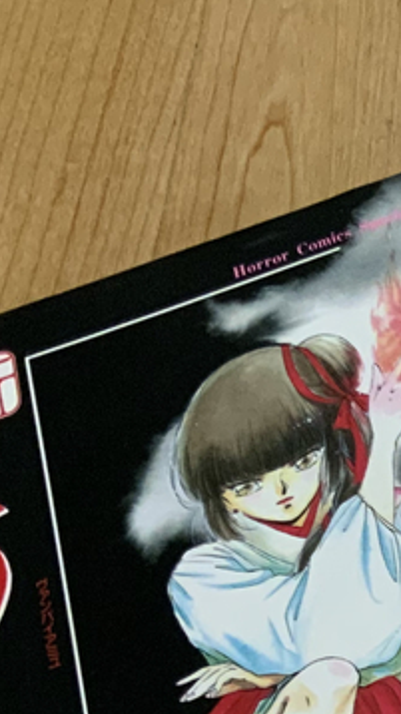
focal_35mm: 106
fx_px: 2007
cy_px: 740
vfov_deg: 19.5
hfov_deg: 9.8
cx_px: 1009
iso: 125
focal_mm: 3
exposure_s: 1/58
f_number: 1.8
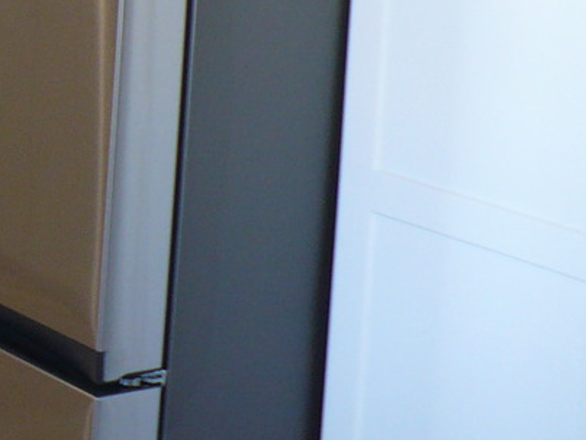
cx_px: -457
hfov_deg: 13.5
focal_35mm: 132
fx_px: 2235
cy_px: -243
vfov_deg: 10.8
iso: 125
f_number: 2.8
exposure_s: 1/30
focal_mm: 6.1
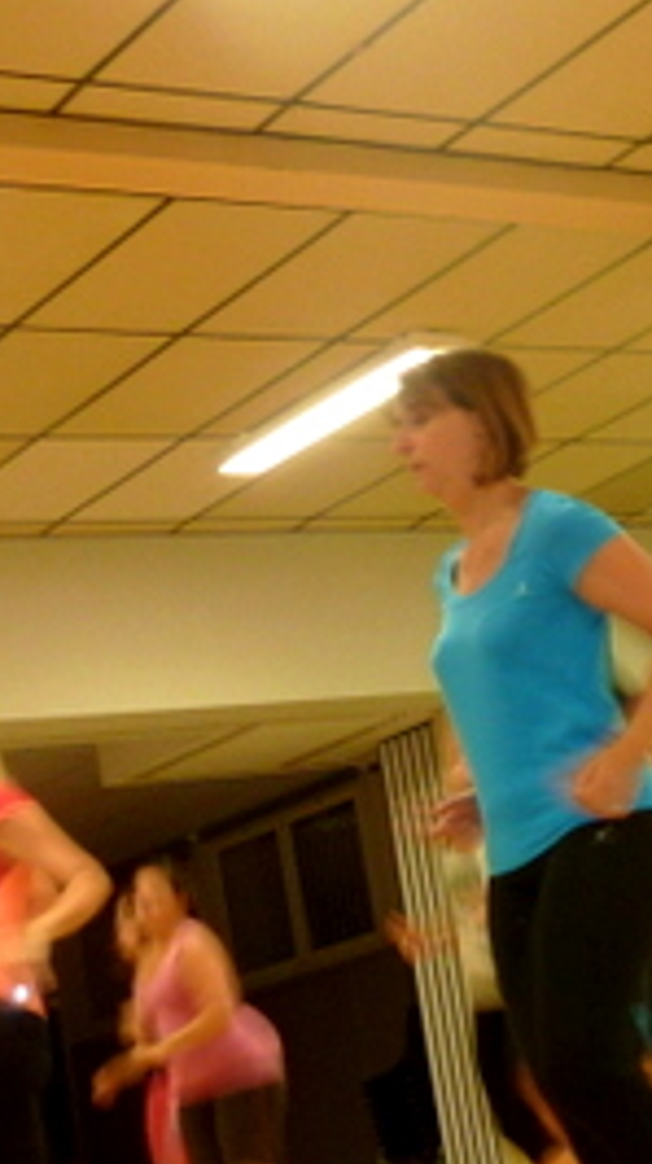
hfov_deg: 13.8
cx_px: 976
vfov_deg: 25.9
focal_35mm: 82
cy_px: 608
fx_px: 2528
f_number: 3.3
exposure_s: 1/8
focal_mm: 4.1
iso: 100
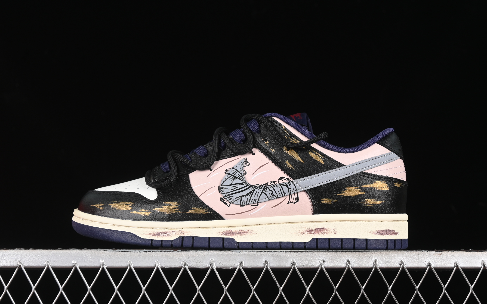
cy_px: 149
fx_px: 1022
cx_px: 243
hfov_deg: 26.8
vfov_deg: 16.9
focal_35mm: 77
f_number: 6.3
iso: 160
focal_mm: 50
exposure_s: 1/60
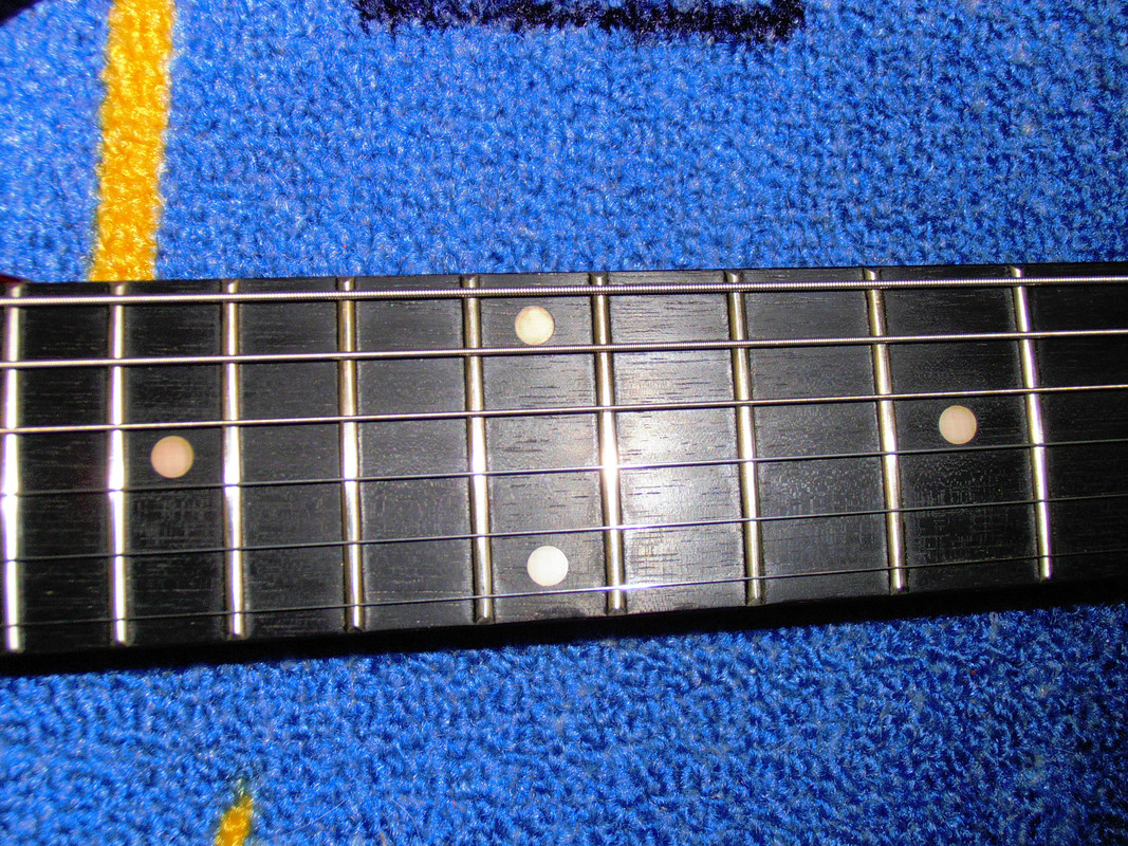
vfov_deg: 38.7
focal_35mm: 37
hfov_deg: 50.1
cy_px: 423
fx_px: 1206
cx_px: 564
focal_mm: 6.61
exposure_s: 1/40
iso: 125
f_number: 3.9
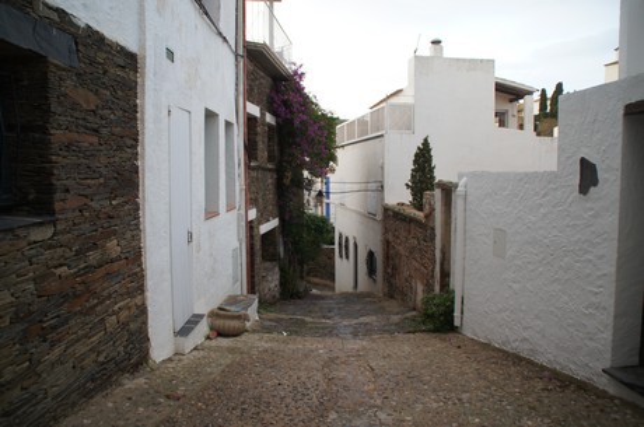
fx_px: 482
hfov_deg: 67.5
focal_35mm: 27
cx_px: 322
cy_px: 214
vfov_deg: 47.8
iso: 100
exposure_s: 1/30
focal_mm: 18
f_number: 4
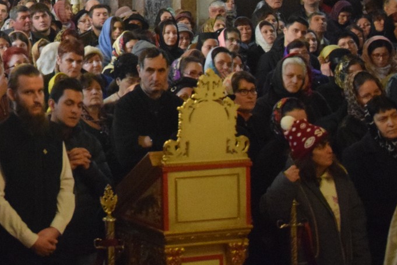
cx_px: -76
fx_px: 1301
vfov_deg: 11.4
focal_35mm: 118
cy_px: -55
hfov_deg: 16.6
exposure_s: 1/60
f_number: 4
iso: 4500
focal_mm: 28
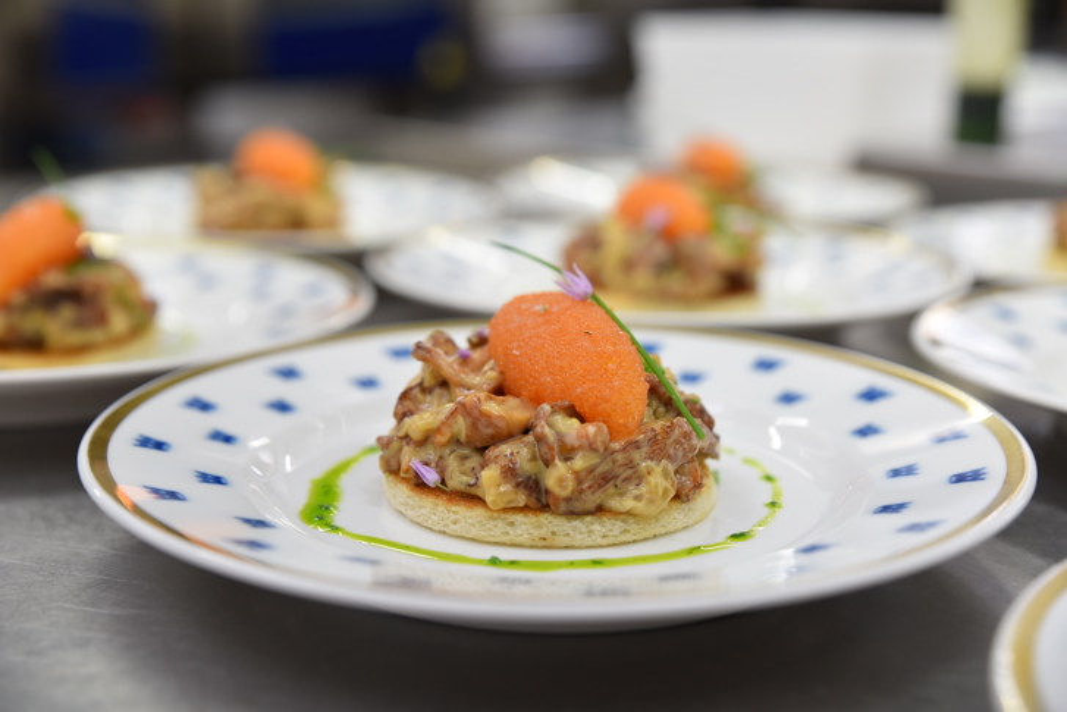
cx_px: 534
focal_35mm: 62
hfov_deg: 32.4
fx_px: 1838
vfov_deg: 21.9
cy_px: 356
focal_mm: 62
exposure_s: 1/125
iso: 1000
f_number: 4
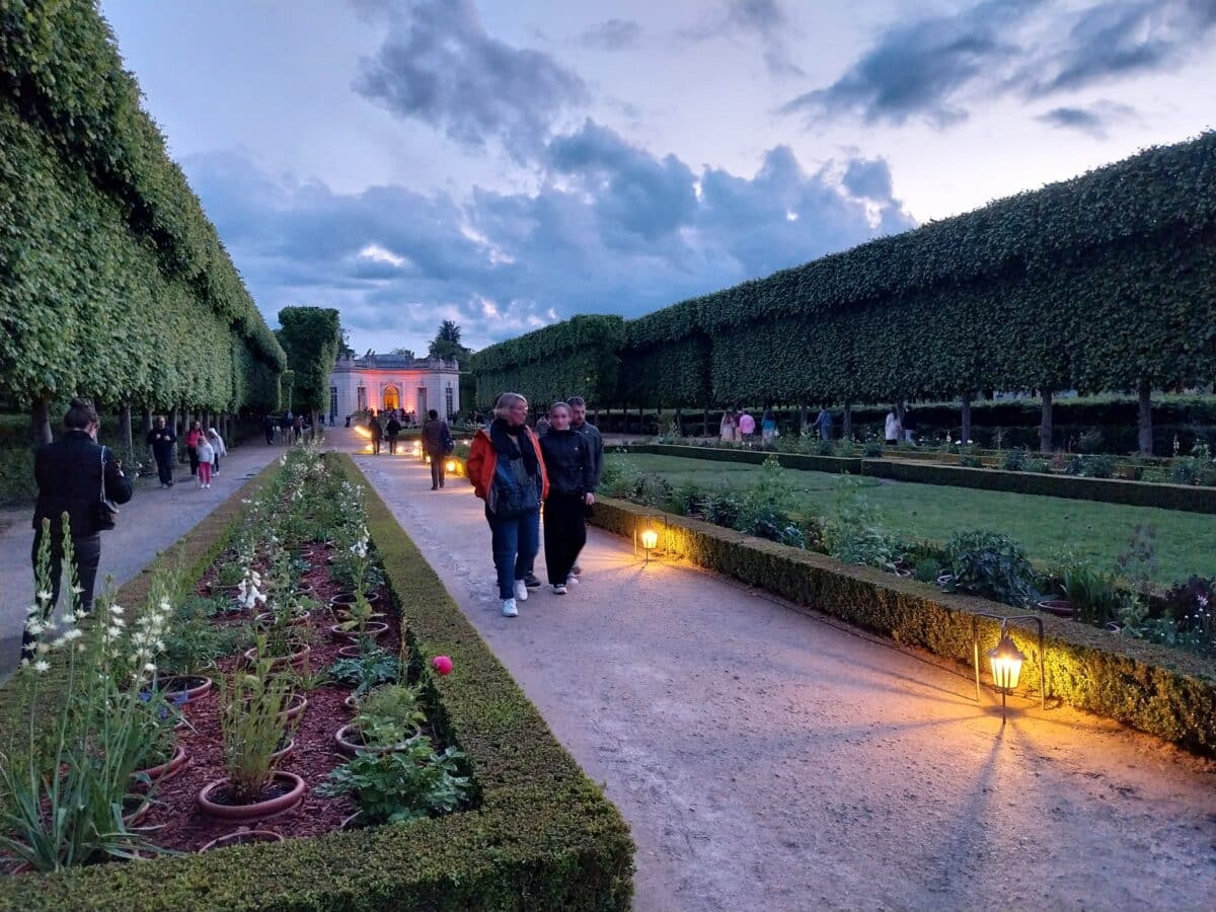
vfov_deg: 53.1
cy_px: 456
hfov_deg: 67.3
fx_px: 913
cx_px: 608
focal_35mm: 26
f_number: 1.8
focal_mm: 4
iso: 400
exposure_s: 1/33
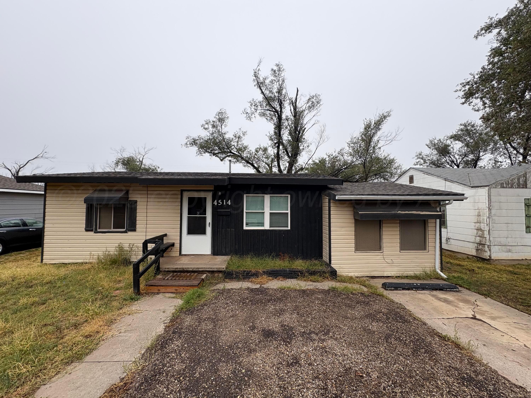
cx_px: 266
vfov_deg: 85.7
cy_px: 199
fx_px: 215
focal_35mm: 14
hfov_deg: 102.1
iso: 40
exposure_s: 1/317
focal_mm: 2.22
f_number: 2.2
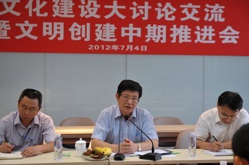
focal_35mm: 70
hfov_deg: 28.9
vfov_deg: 19.4
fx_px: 484
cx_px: 124
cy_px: 82
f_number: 4.5
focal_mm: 70
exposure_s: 1/80
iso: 1250
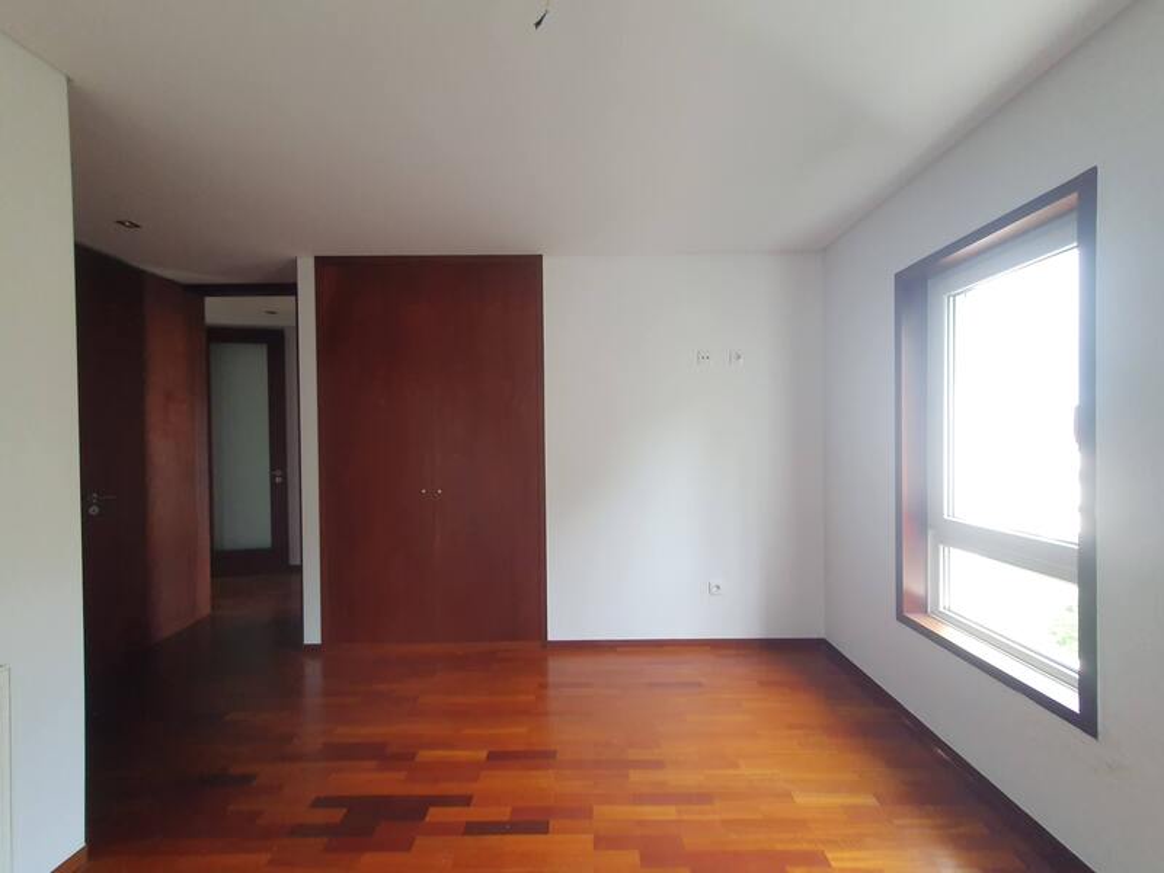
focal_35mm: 13
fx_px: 437
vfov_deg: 89.9
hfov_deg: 106.2
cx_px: 582
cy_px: 436
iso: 80
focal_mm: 1.8
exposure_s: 1/50
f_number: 2.2
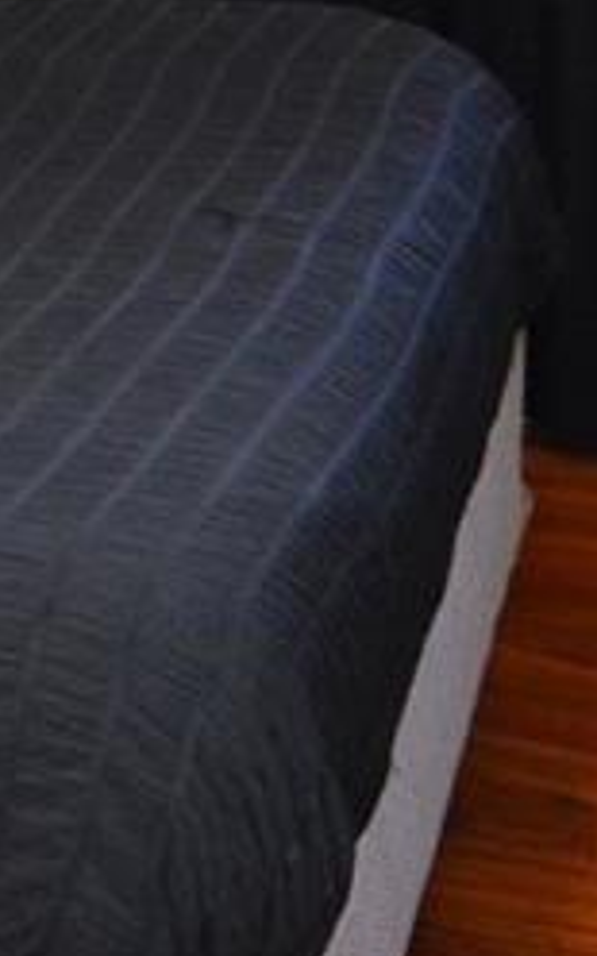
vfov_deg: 16.7
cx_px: -1494
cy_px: -299
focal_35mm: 118
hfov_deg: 8.3
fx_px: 3072
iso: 720
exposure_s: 1/60
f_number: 4
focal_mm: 12
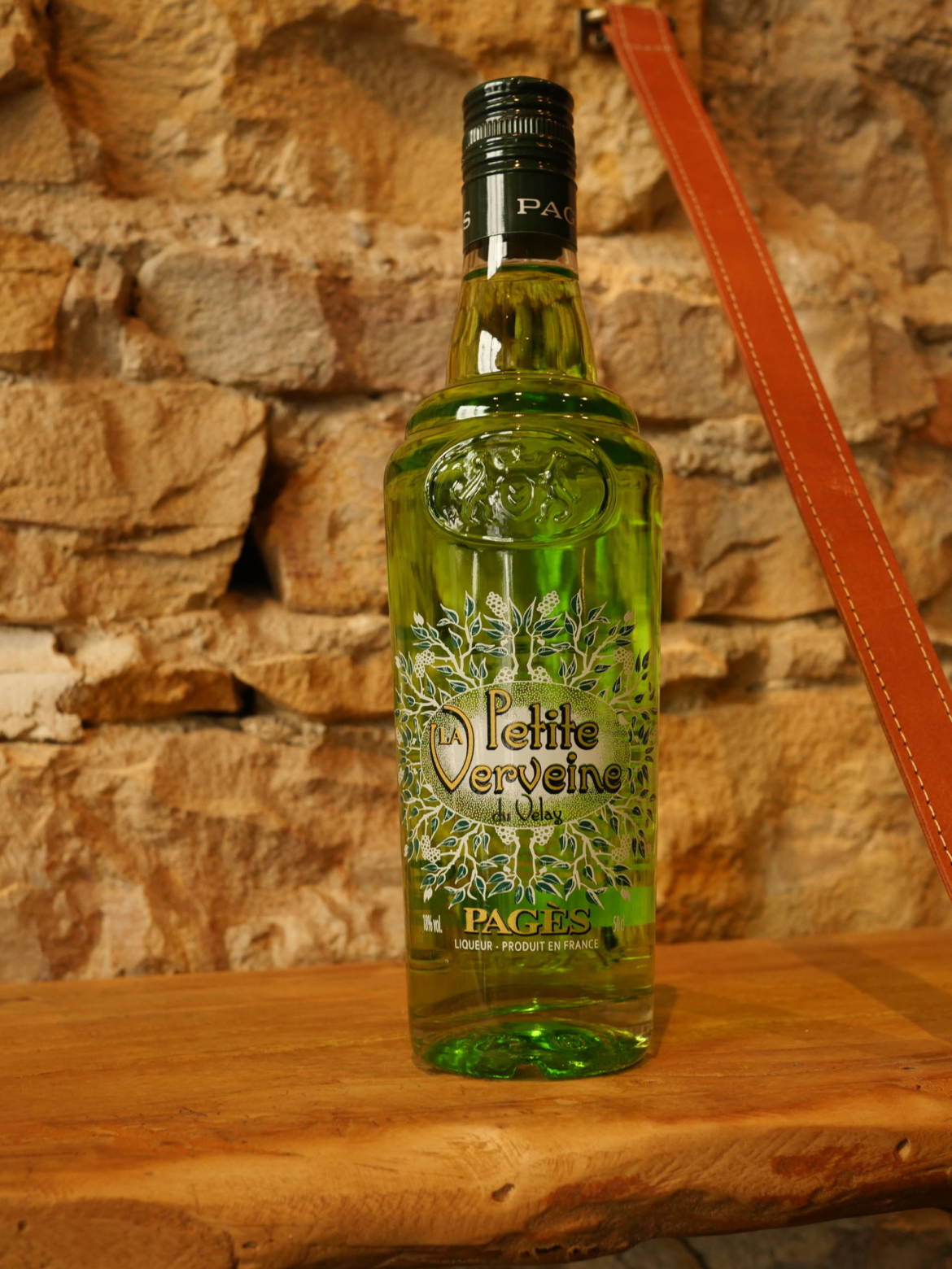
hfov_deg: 36.0
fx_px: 1467
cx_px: 476
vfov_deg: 46.8
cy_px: 634
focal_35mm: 40
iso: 400
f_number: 4.5
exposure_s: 1/30
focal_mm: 20
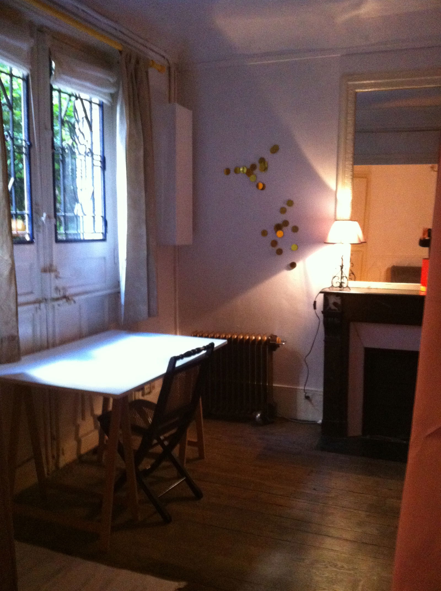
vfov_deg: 52.7
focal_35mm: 35
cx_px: 220
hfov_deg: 40.6
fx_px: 596
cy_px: 296
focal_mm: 3.85
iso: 640
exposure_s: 1/15
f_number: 2.8
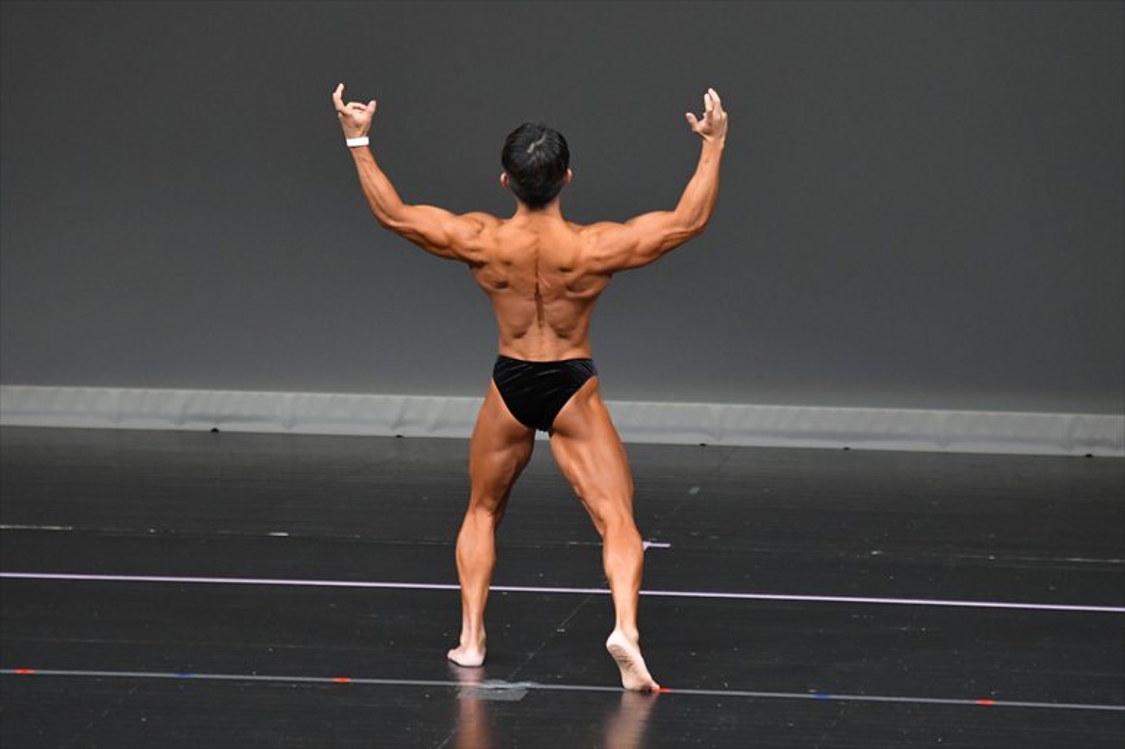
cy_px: 374
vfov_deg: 4.0
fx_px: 10776
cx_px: 562
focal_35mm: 345
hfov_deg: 6.0
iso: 4000
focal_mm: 230
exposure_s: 1/400
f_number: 5.6
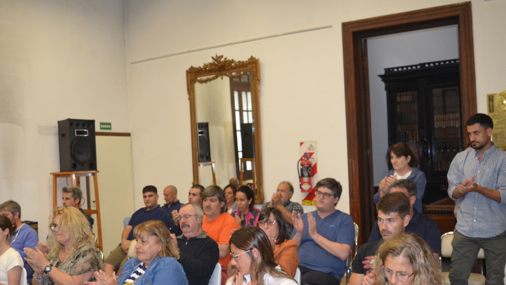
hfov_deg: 52.5
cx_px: 209
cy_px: 173
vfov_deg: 31.1
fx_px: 510
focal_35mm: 38
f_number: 3.5
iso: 2000
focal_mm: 18
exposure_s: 1/60
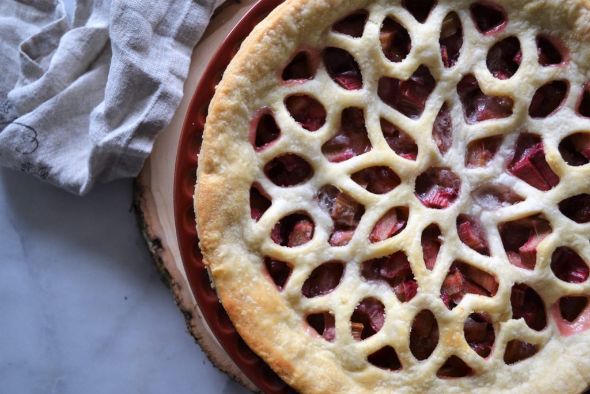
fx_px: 590
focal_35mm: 36
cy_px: 197
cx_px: 295
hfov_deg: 53.1
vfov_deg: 36.9
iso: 100
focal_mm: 24
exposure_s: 1/20
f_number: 4
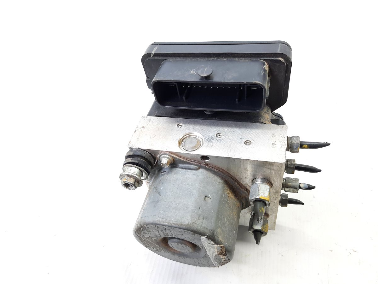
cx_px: 189
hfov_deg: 69.4
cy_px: 142
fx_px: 273
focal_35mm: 25
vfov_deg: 54.9
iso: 125
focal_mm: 4.6
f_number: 2
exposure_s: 1/50
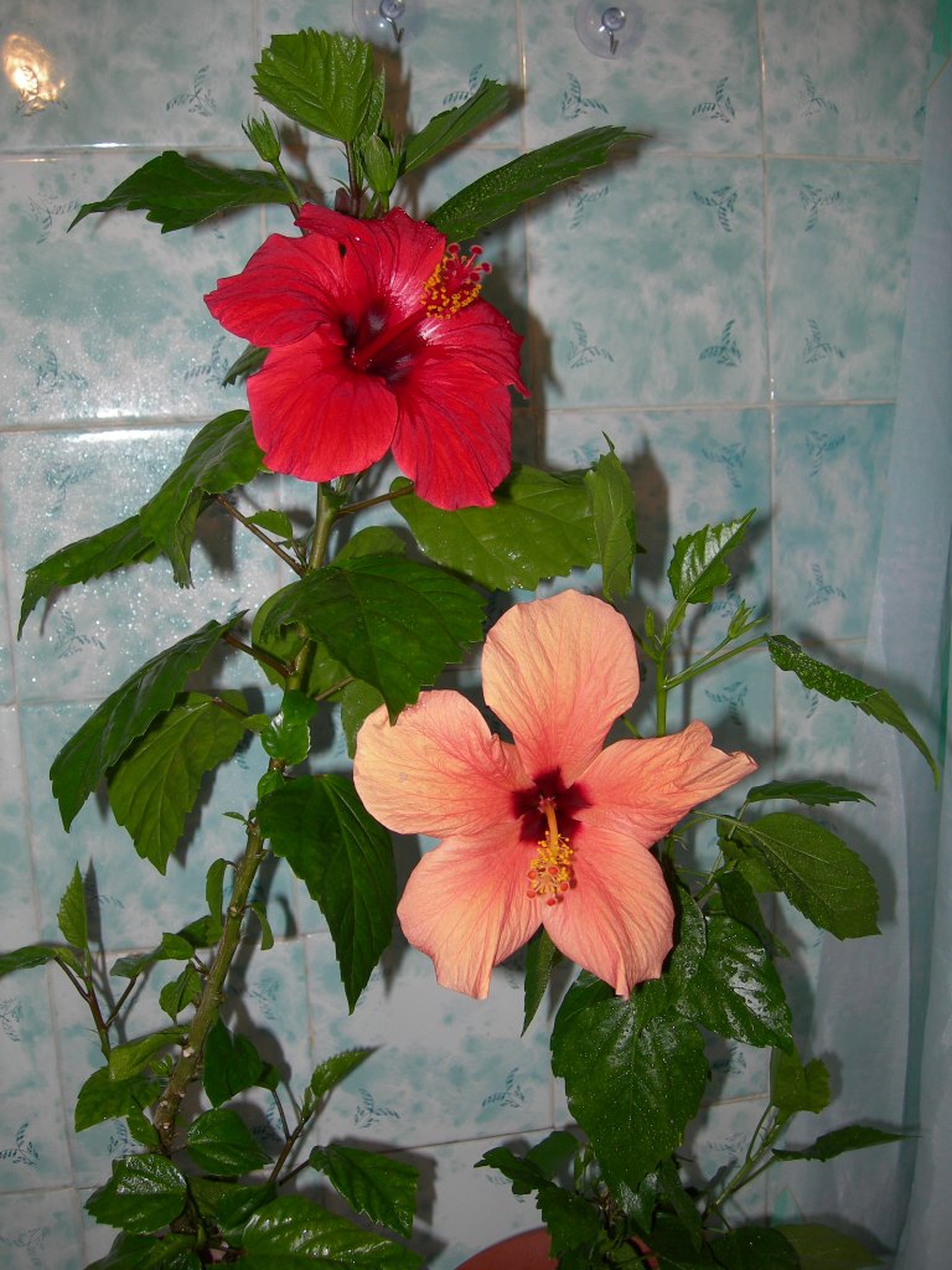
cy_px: 635
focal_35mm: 38
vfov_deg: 49.0
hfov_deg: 37.7
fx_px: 1393
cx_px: 476
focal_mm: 7.8
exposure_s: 1/60.1
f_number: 2.8
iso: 50
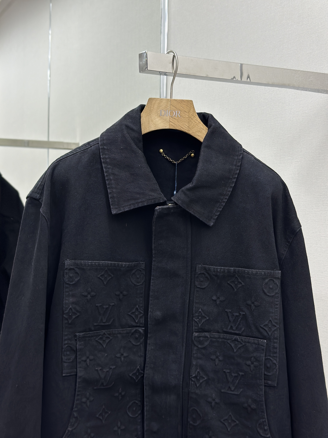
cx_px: 164
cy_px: 219
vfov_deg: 39.7
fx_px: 606
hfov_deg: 30.3
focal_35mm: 48
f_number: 1.78
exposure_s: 1/193
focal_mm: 6.86
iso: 80
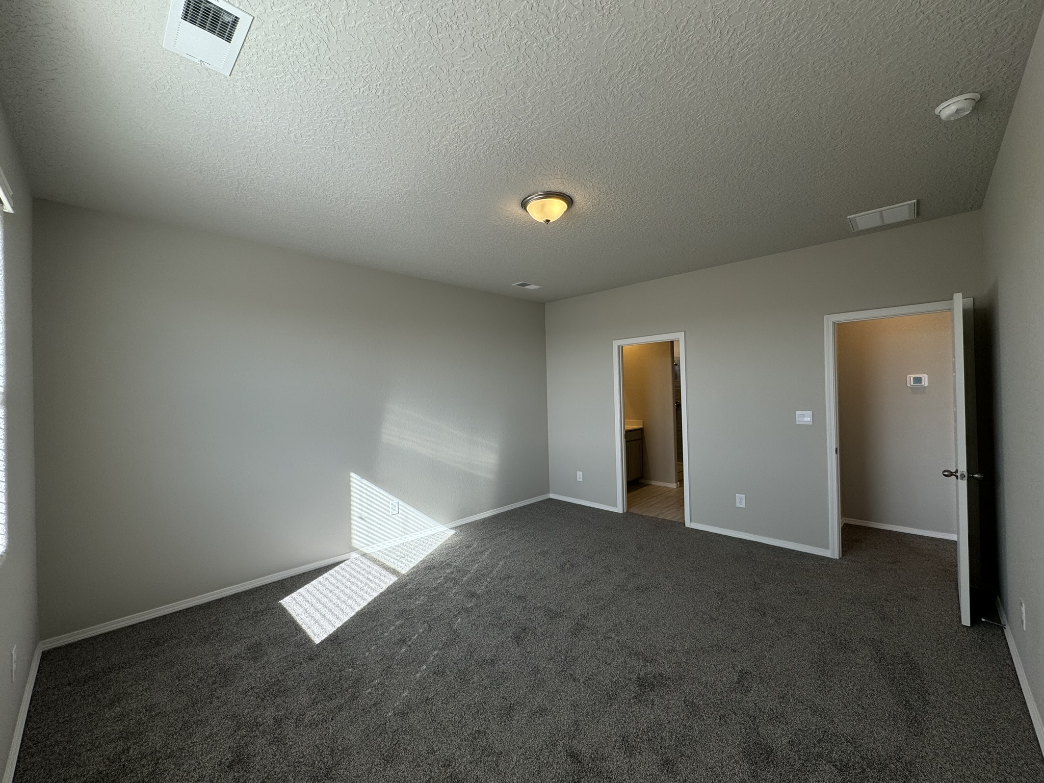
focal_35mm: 14
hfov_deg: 102.1
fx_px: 422
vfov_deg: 85.7
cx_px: 522
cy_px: 392
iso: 40
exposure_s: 1/189
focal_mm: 2.22
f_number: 2.2
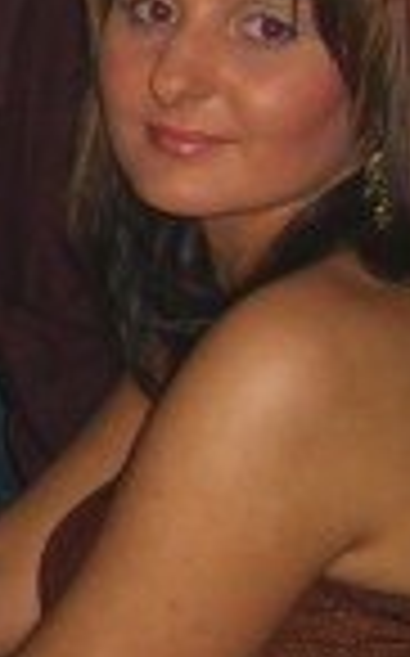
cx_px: -599
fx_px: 2974
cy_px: 58
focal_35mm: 166
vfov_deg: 12.5
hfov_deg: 7.4
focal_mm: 7.9
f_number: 2.8
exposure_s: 1/60
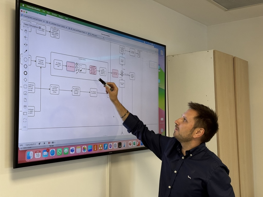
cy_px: 98
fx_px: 365
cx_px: 132
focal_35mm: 48
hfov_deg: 39.7
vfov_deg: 30.3
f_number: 1.78
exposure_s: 1/100
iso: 160
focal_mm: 6.76
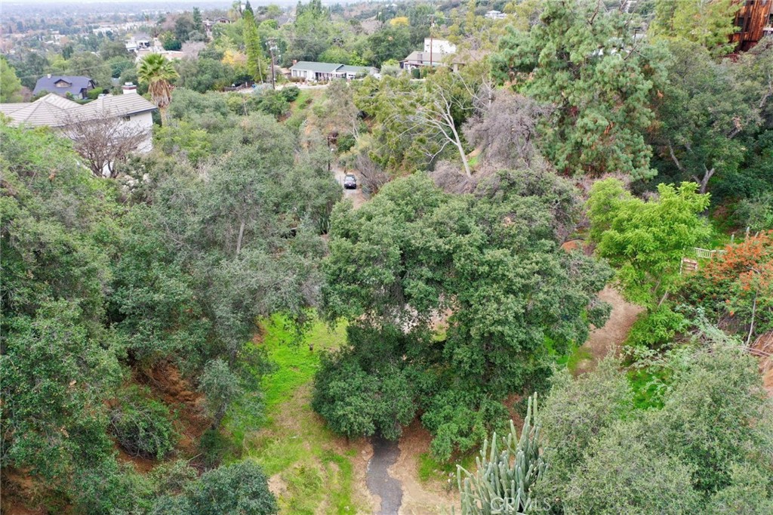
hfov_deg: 65.5
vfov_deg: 46.4
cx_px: 386
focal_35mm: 28
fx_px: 601
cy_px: 258
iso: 100
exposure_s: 1/30
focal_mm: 10.26
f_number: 2.8
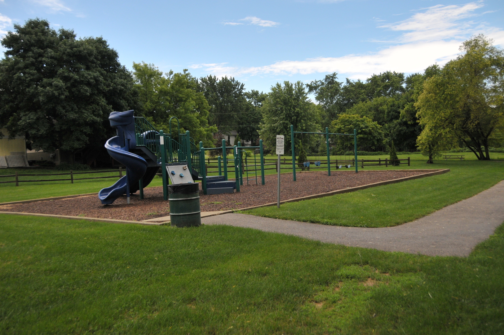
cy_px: 168
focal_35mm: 30
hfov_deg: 62.0
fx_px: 419
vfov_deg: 43.5
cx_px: 252
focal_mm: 20
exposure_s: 1/4000
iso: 500
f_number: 3.5
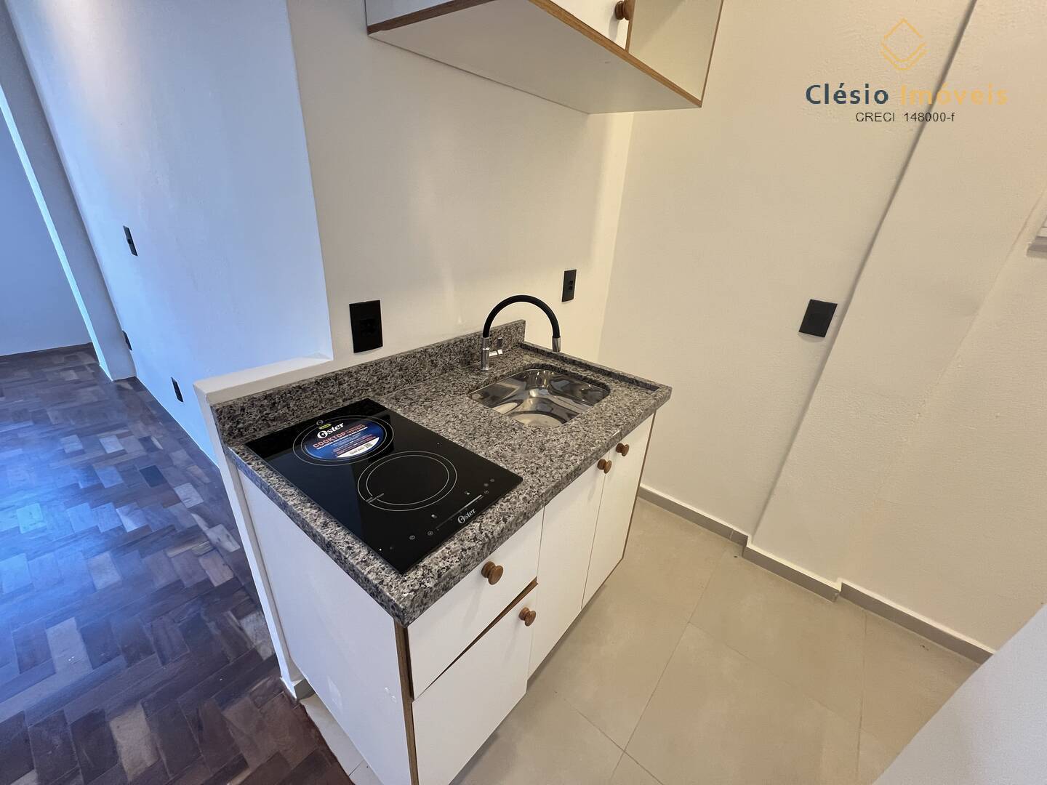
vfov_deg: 89.9
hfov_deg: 106.2
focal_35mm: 13
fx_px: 393
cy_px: 392
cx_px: 524
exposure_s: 1/60
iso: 250
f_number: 1.8
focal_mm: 1.57
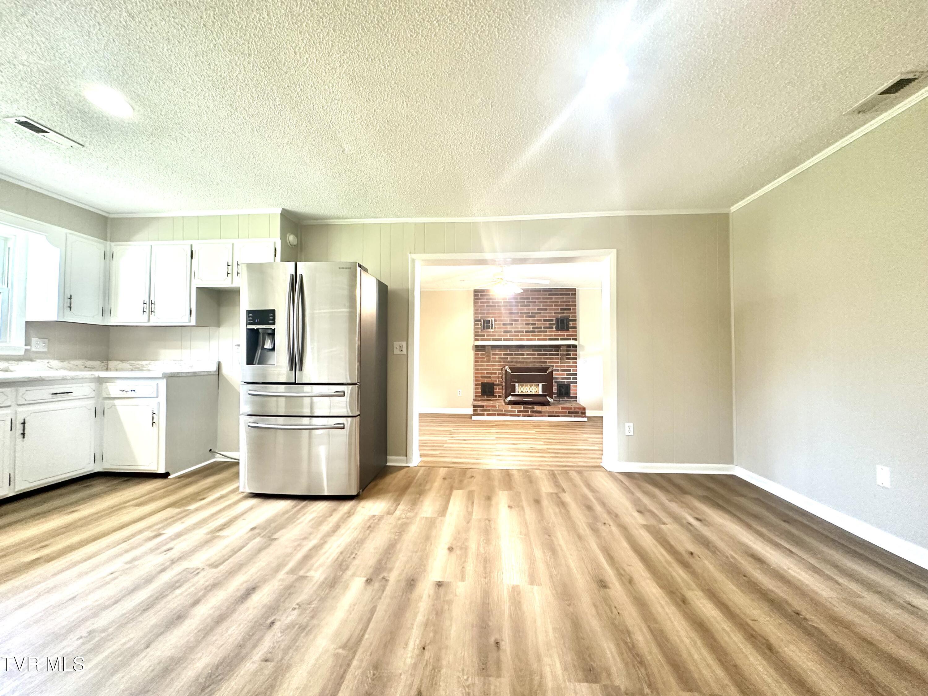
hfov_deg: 102.1
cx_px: 464
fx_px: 375
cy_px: 348
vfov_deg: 85.7
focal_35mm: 14
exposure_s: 1/60
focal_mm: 2.22
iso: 400
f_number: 2.2
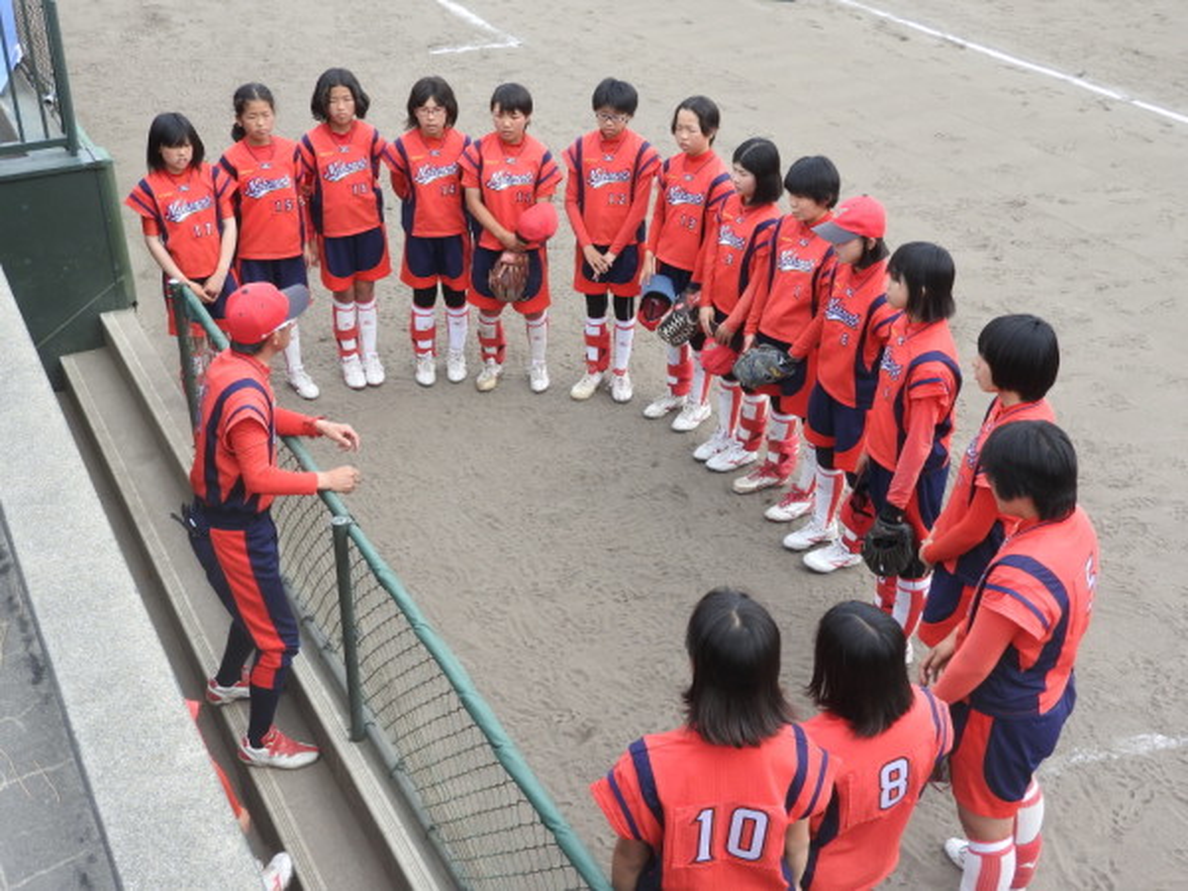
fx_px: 1373
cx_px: 594
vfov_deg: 36.0
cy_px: 446
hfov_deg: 46.8
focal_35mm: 40
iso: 100
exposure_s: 1/250
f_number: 3.8
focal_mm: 7.2
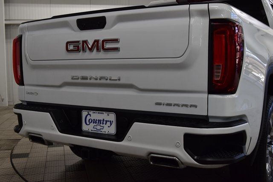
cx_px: 136
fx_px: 330
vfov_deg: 30.9
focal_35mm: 44
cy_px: 91
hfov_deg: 45.0
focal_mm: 29
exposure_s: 1/60
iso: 1000
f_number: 8
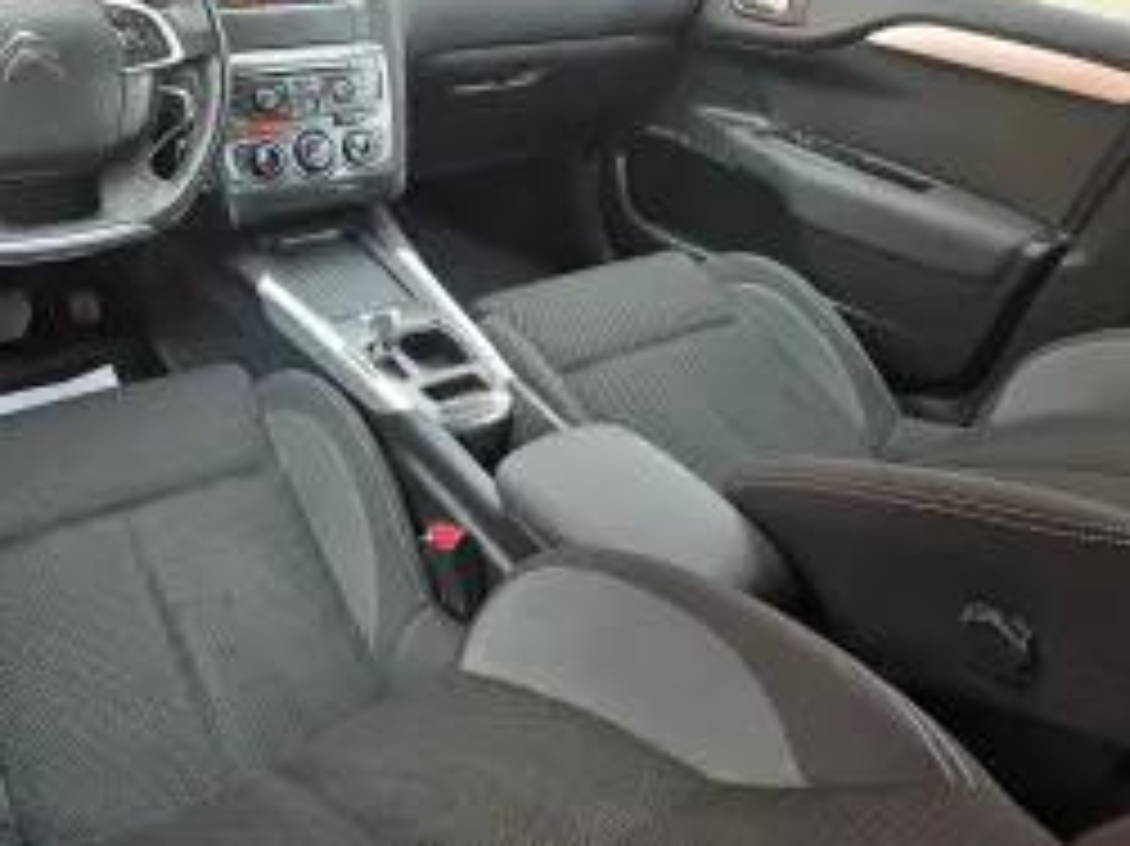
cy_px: 333
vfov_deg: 42.7
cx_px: 509
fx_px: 1077
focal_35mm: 33
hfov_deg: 55.3
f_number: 1.7
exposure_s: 1/180
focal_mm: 6.3
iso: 64
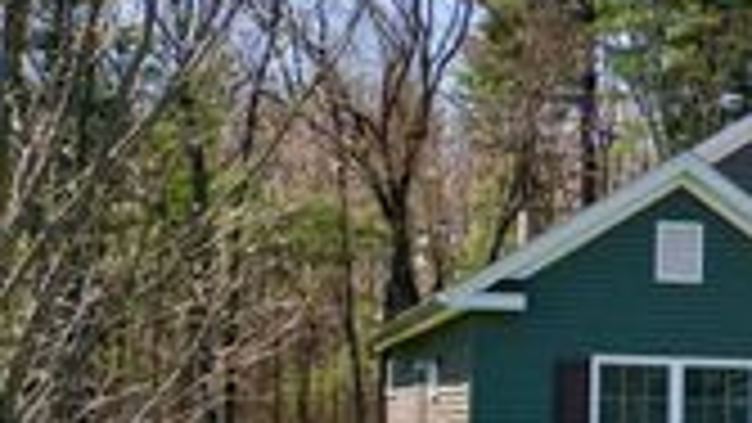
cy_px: 400
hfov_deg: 21.2
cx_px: 1054
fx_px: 1755
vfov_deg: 13.6
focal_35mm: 88
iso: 100
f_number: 3.5
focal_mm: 10.26
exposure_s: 1/60
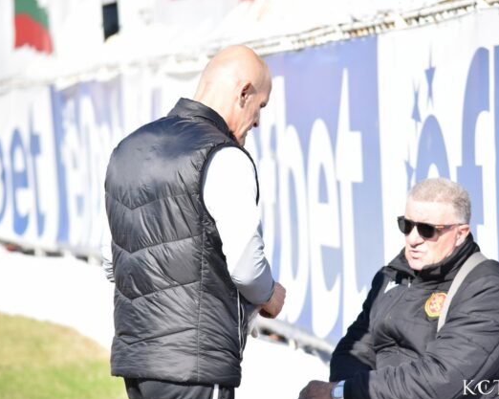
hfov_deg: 6.9
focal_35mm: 281
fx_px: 4141
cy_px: 200
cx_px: 294
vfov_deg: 5.5
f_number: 5
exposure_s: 1/1000
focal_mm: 165
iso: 400
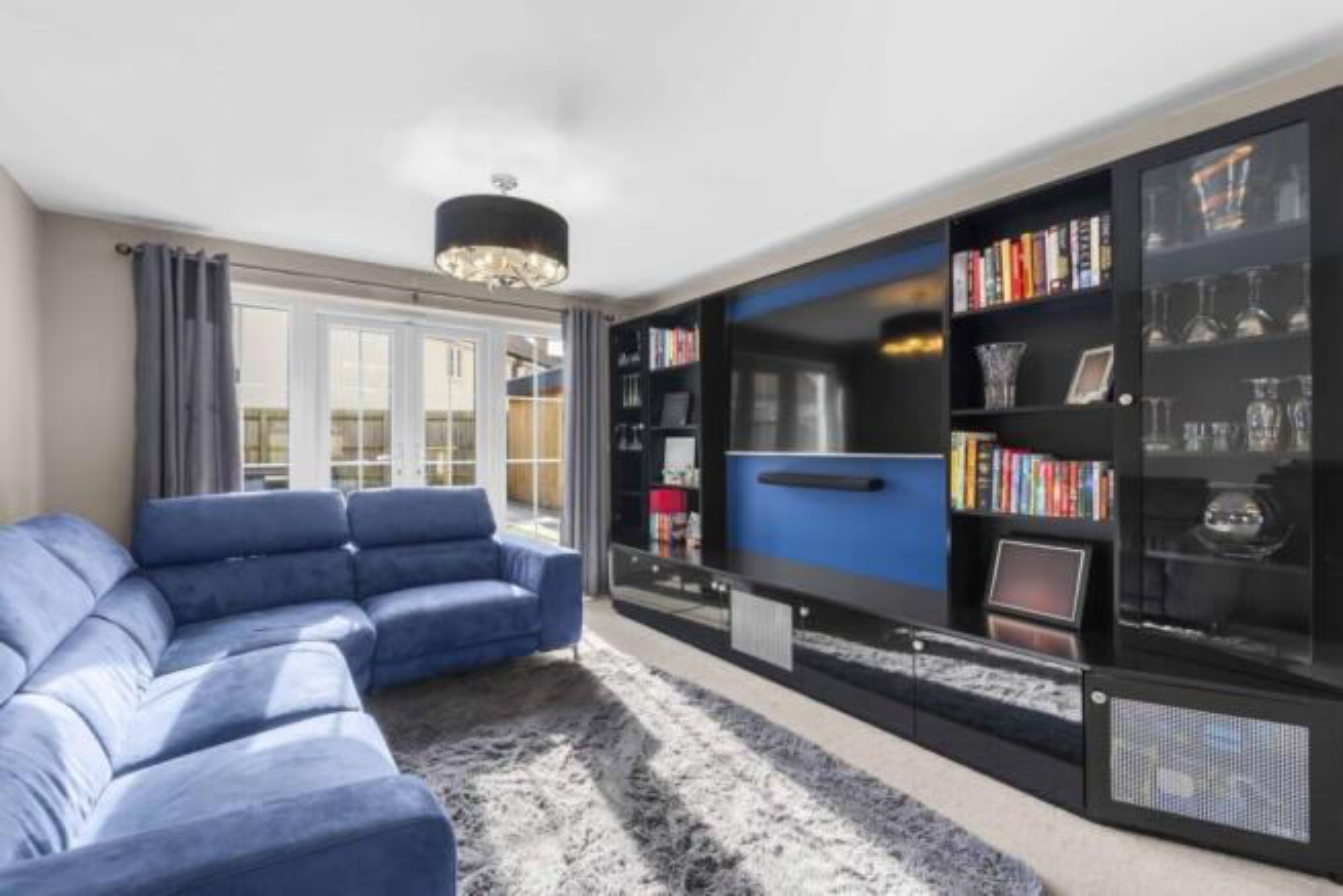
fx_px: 597
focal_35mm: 16
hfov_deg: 96.7
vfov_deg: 73.8
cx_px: 672
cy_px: 448
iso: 320
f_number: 8
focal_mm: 16
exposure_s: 1/6
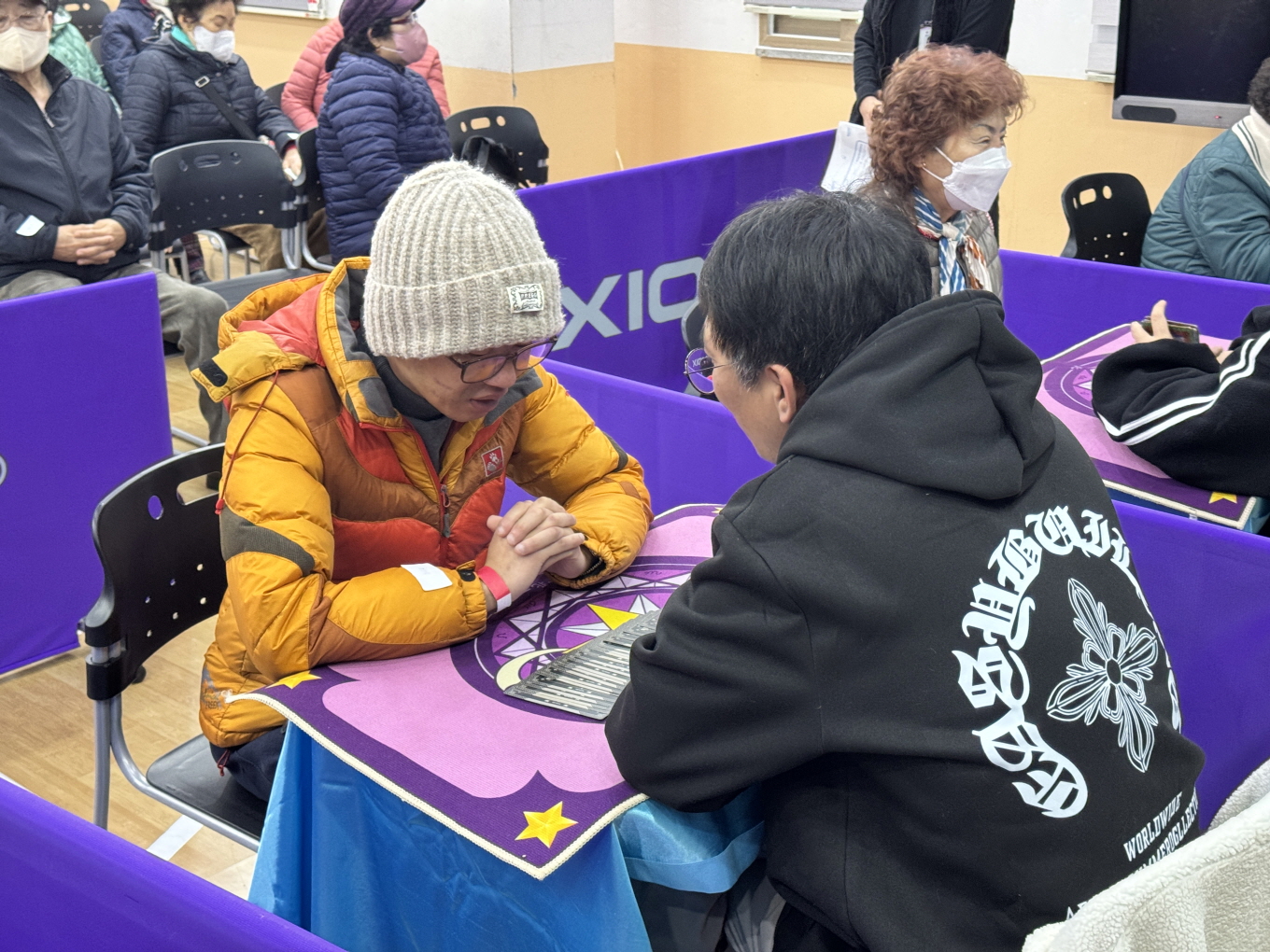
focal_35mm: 48
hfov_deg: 39.7
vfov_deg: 30.3
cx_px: 635
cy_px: 476
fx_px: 1761
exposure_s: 1/40
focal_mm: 6.76
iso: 200
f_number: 1.78
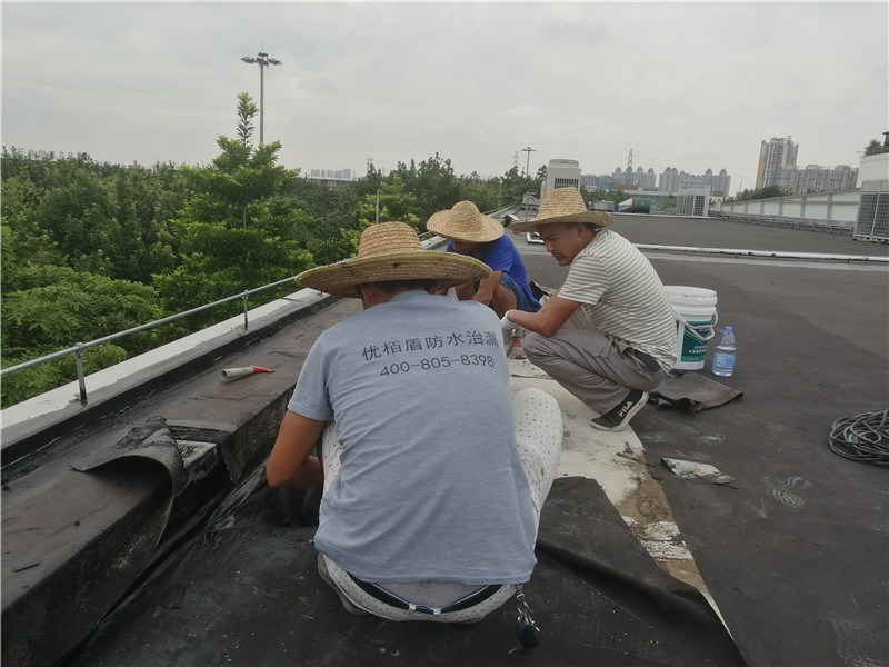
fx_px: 693
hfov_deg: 65.3
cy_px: 334
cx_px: 444
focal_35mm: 27
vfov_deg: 51.4
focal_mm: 3.88
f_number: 1.8
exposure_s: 1/692
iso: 50
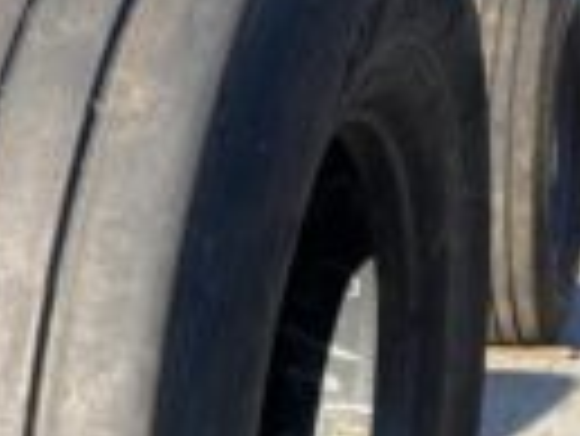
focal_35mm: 87
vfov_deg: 16.6
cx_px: 45
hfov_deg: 21.9
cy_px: 452
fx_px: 1459
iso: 32
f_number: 1.8
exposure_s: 1/927
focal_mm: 4.25
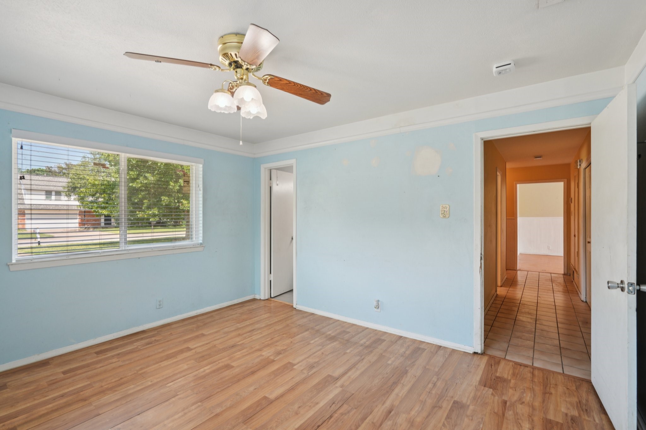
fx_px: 287
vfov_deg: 73.7
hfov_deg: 96.7
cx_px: 323
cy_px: 215
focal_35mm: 16
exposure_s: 1/30
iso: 400
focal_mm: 16
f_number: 8
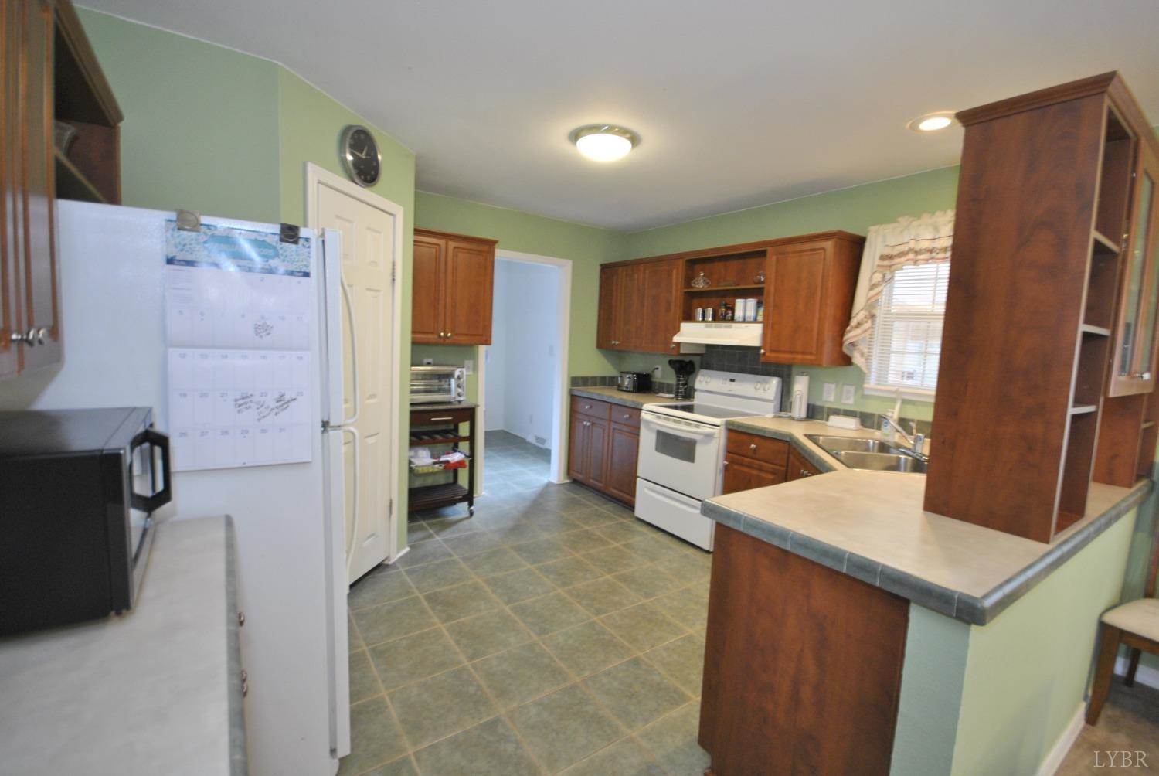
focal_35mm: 15
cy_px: 388
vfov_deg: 77.5
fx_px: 483
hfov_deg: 100.3
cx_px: 580
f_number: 4
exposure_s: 1/15
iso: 400
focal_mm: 10
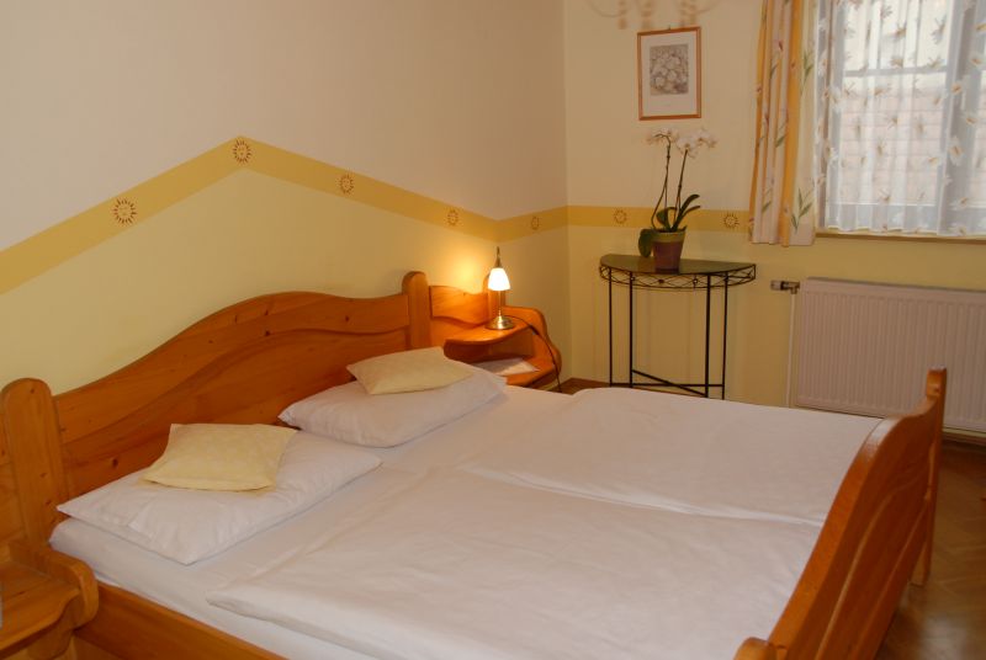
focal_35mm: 33
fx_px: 905
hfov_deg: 57.2
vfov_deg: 40.1
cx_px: 493
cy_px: 330
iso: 400
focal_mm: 22
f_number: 5.6
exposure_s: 1/60
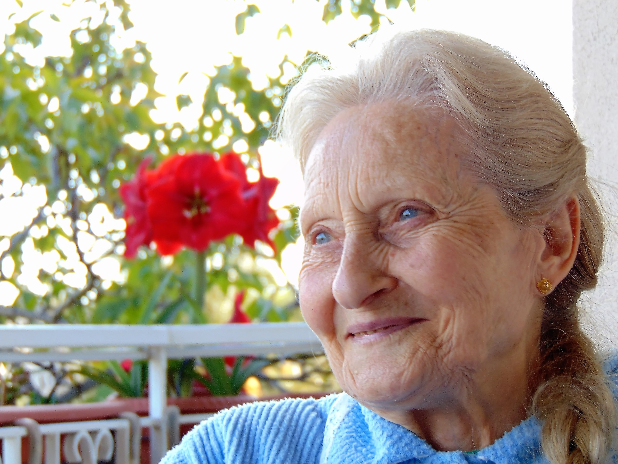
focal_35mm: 133
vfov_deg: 11.1
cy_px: 232
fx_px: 2374
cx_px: 309
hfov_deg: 14.8
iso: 80
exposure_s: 1/40
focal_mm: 23.9
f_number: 4
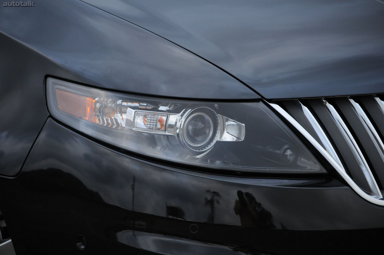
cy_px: 128
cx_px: 192
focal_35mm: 129
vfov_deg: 10.6
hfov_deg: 15.9
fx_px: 1374
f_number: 4.2
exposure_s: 1/250
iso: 1000
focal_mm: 86
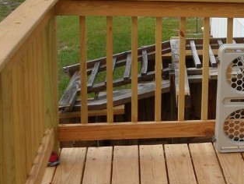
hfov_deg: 20.5
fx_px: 621
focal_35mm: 88
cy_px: 37
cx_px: 305
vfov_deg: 16.7
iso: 80
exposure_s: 1/500
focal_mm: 4.9
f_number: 3.5
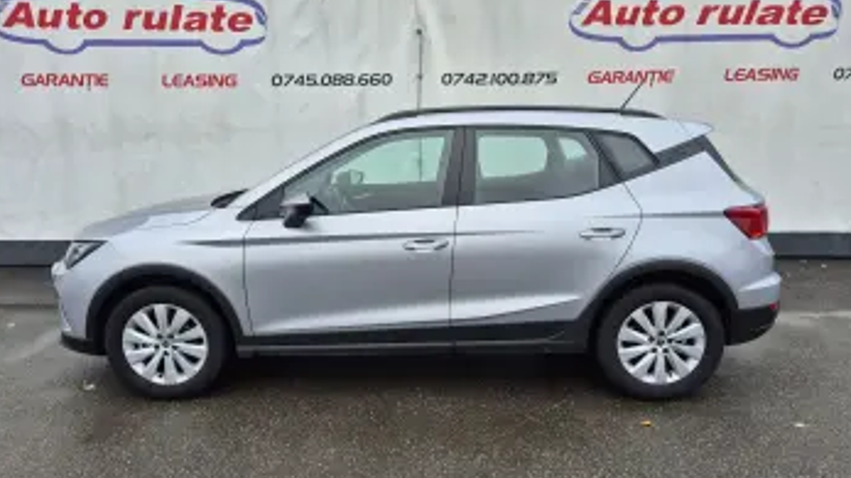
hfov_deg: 71.9
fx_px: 587
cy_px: 248
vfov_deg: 44.3
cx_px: 417
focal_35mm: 26
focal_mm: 5.4
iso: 25
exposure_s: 1/477
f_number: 1.8
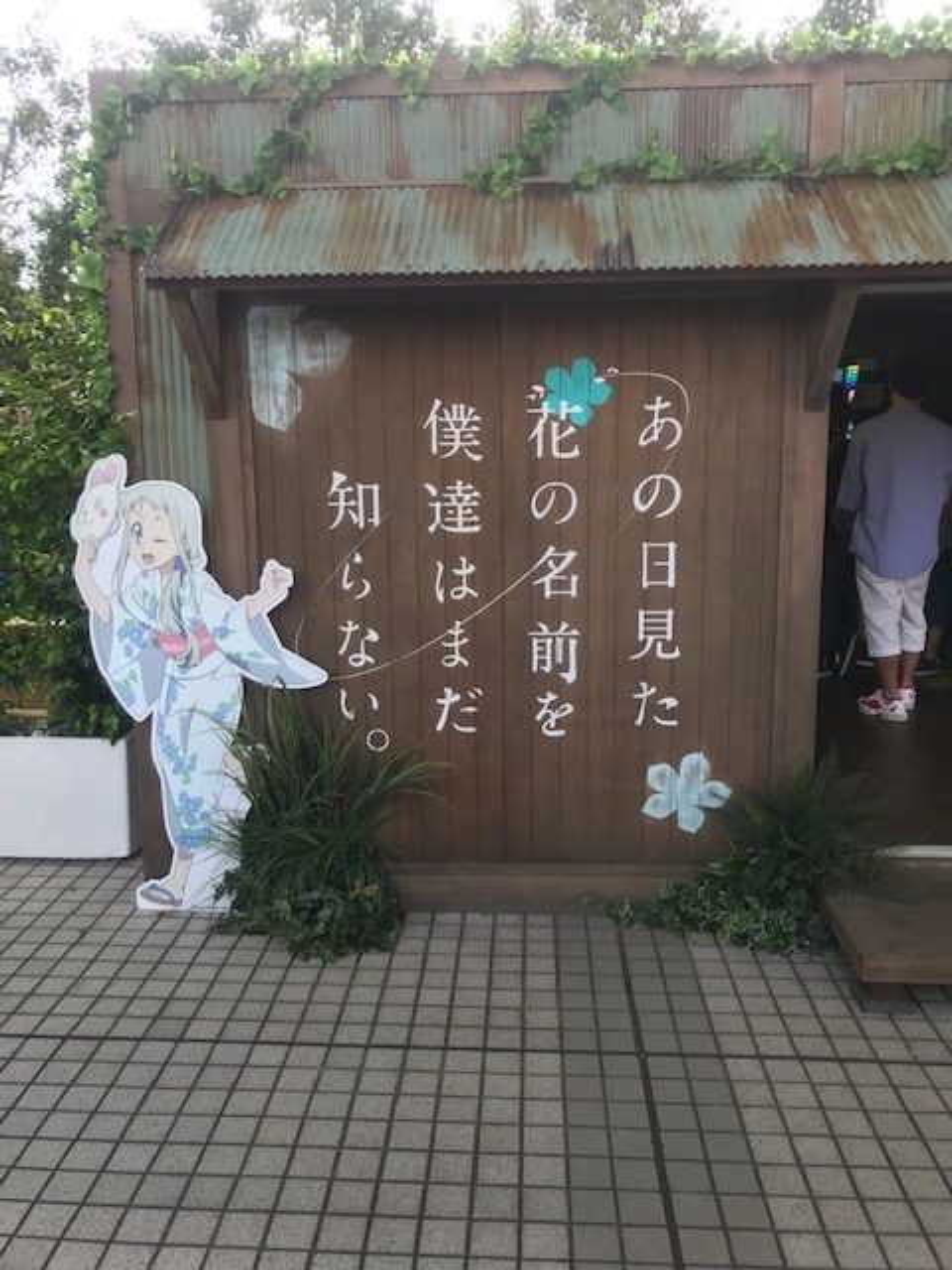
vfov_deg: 63.4
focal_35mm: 28
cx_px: 476
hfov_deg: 49.7
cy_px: 635
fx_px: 1027
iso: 20
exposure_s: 1/123
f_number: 1.8
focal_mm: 3.99
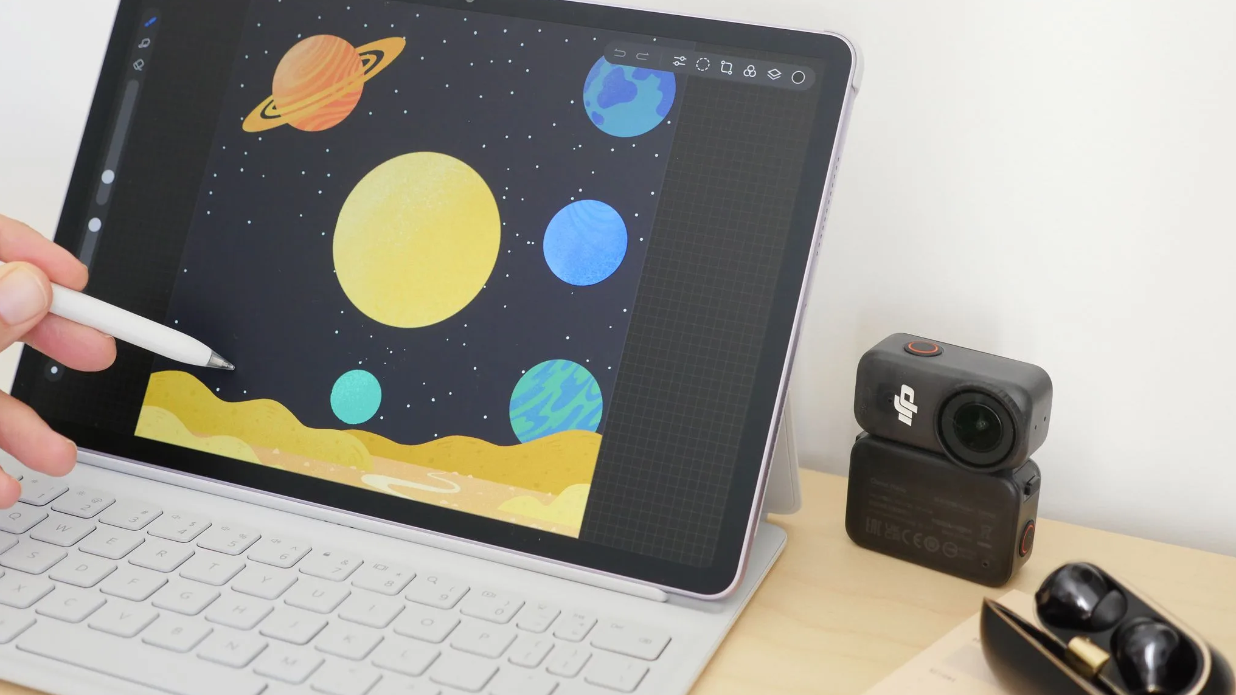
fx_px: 1868
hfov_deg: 36.6
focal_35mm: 57
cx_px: 615
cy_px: 329
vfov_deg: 21.1
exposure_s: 1/125
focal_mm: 26
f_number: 2.8
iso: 1000
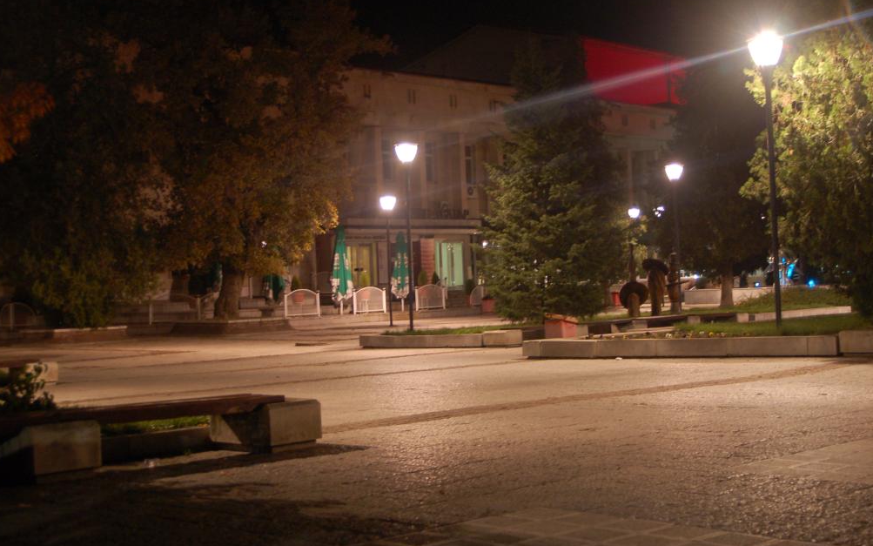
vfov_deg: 24.4
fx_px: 1261
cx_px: 434
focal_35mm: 53
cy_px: 261
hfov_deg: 38.2
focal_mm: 34
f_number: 4.8
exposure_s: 1/3
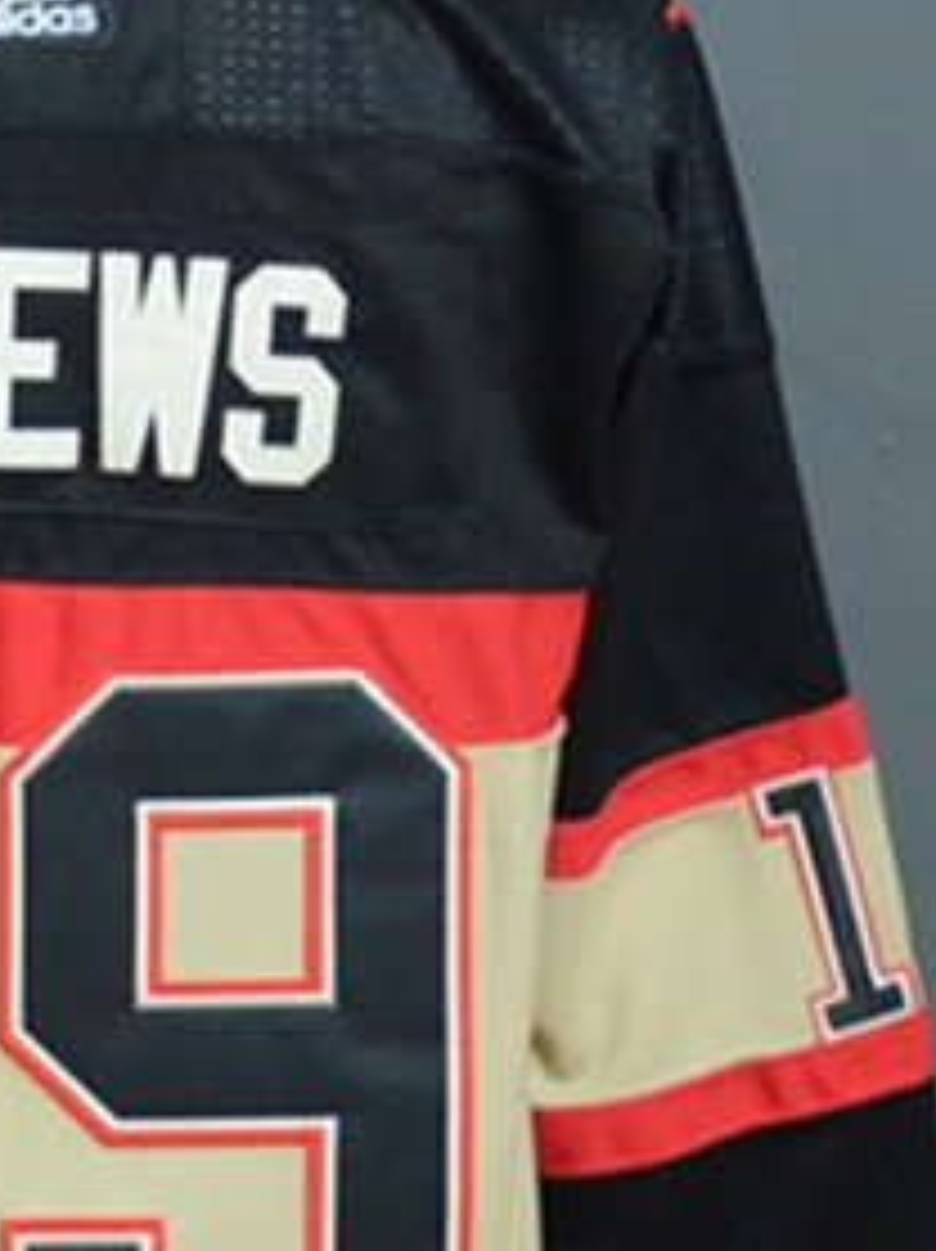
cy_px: 698
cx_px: -695
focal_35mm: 244
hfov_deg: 6.0
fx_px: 8810
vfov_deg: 8.1
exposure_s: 1/13
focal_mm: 52
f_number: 4.8
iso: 4000
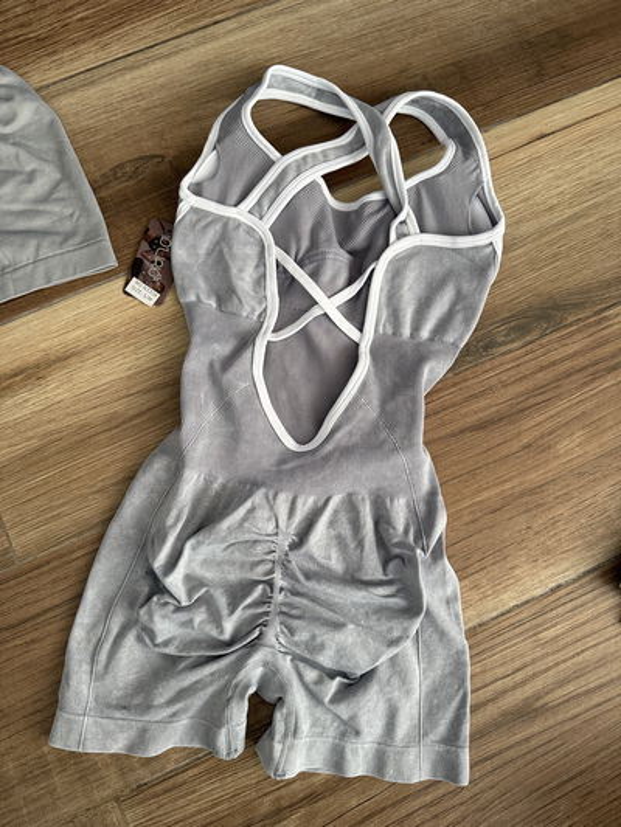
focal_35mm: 24
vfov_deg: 71.6
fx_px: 574
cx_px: 310
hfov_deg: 56.8
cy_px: 414
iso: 200
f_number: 1.78
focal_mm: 6.76
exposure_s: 1/96
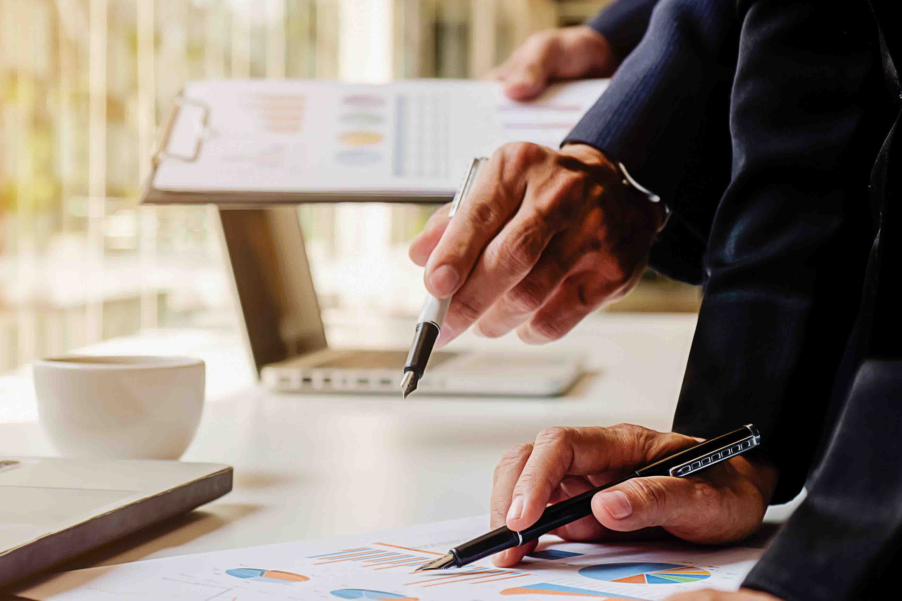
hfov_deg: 23.9
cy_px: 416
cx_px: 382
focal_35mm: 85
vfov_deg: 16.0
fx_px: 2129
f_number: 4.5
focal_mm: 40.7
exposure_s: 1/180
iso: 200
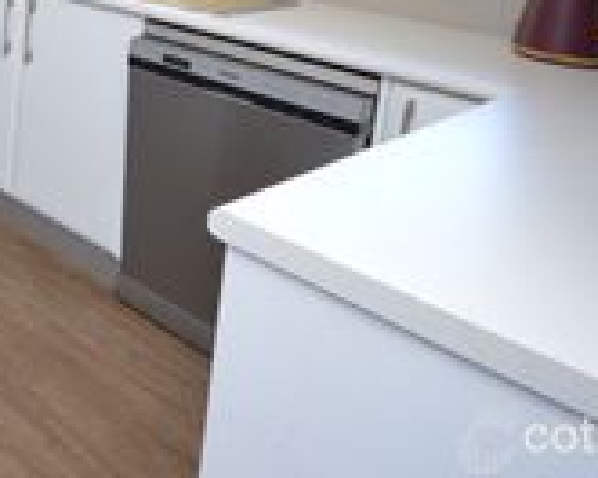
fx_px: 708
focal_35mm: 40
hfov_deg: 36.5
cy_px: -56
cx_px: -101
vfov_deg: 32.5
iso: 800
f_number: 4
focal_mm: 10
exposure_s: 1/60
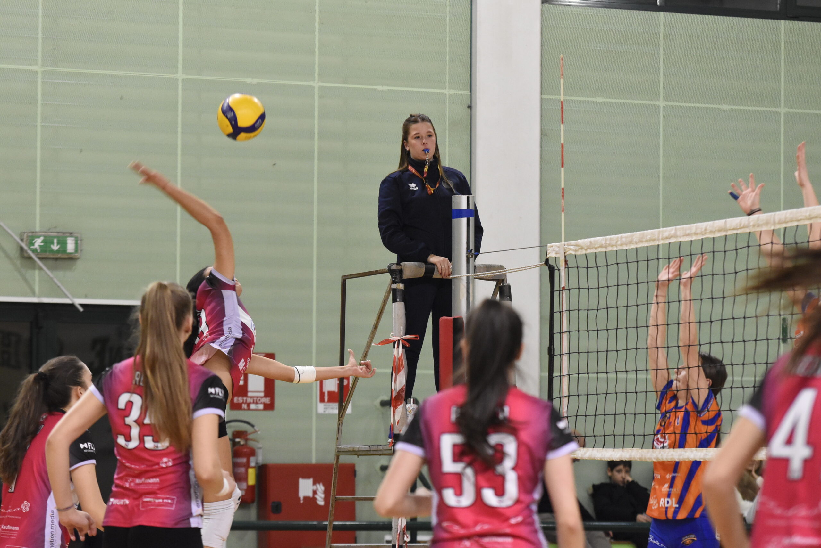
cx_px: 410
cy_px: 274
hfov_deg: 13.7
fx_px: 3423
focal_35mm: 150
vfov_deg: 9.2
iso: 3200
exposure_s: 1/500
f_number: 3.2
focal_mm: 100
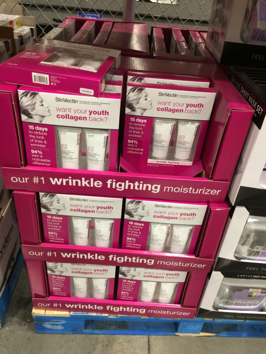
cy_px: 177
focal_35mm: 29
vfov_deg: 61.7
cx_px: 133
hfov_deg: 48.2
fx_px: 297
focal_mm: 4.15
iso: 80
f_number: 2.2
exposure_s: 1/30
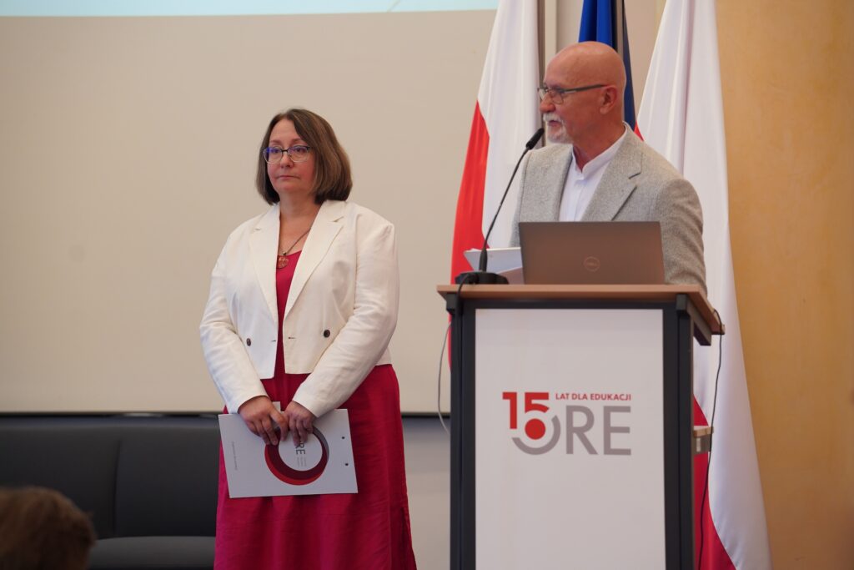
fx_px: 3108
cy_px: 285
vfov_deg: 10.5
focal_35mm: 131
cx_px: 427
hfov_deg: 15.6
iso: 1000
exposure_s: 1/160
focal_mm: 131
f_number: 4
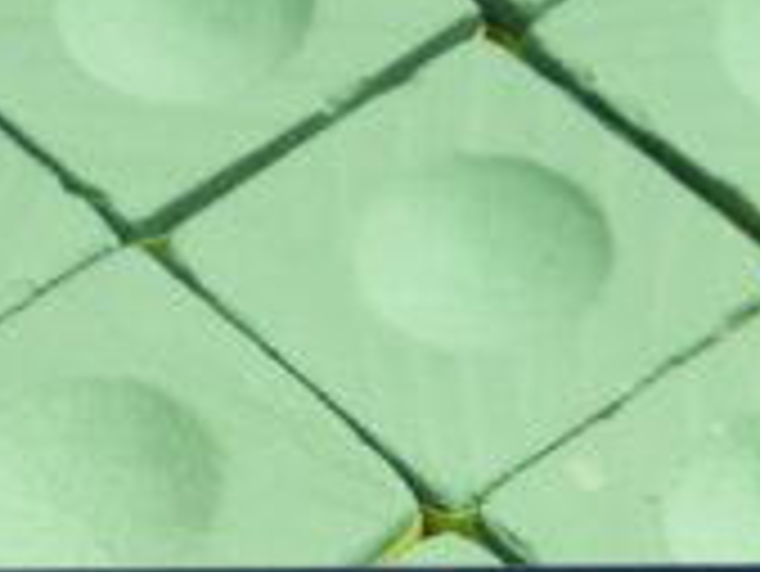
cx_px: 310
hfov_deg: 5.4
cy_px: 745
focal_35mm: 364
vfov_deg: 4.1
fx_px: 7997
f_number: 5.6
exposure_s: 1/60
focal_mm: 30
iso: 800
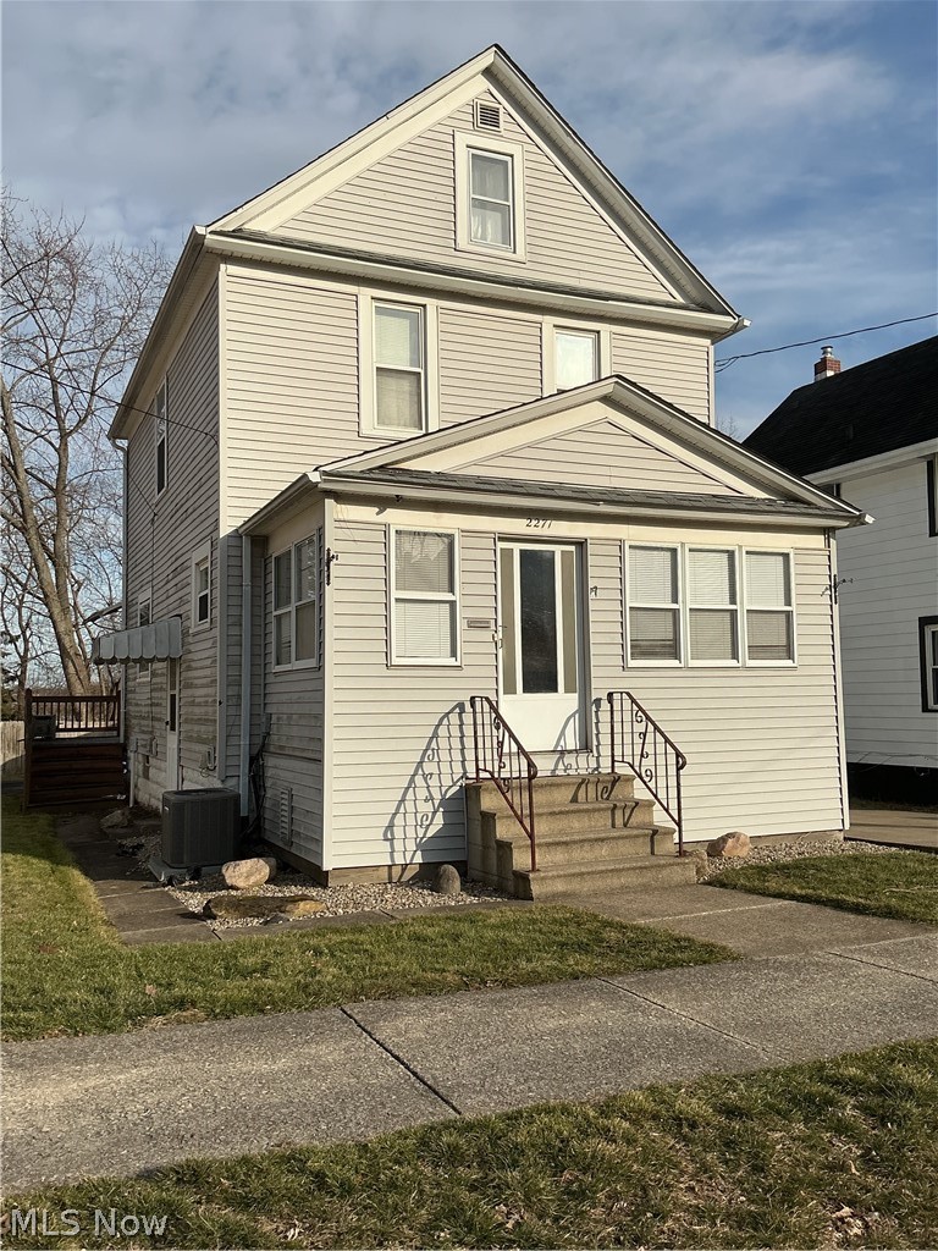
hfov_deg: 48.2
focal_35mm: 29
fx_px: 1048
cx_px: 469
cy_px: 626
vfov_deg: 61.7
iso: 25
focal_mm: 3
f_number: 1.8
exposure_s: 1/3322
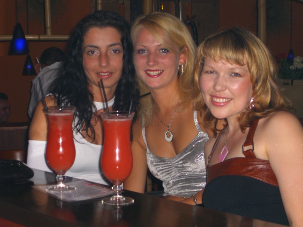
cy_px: 114
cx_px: 152
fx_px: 700
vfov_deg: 18.4
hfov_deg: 24.4
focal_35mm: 80
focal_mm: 16.6
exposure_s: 1/60
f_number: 4.4
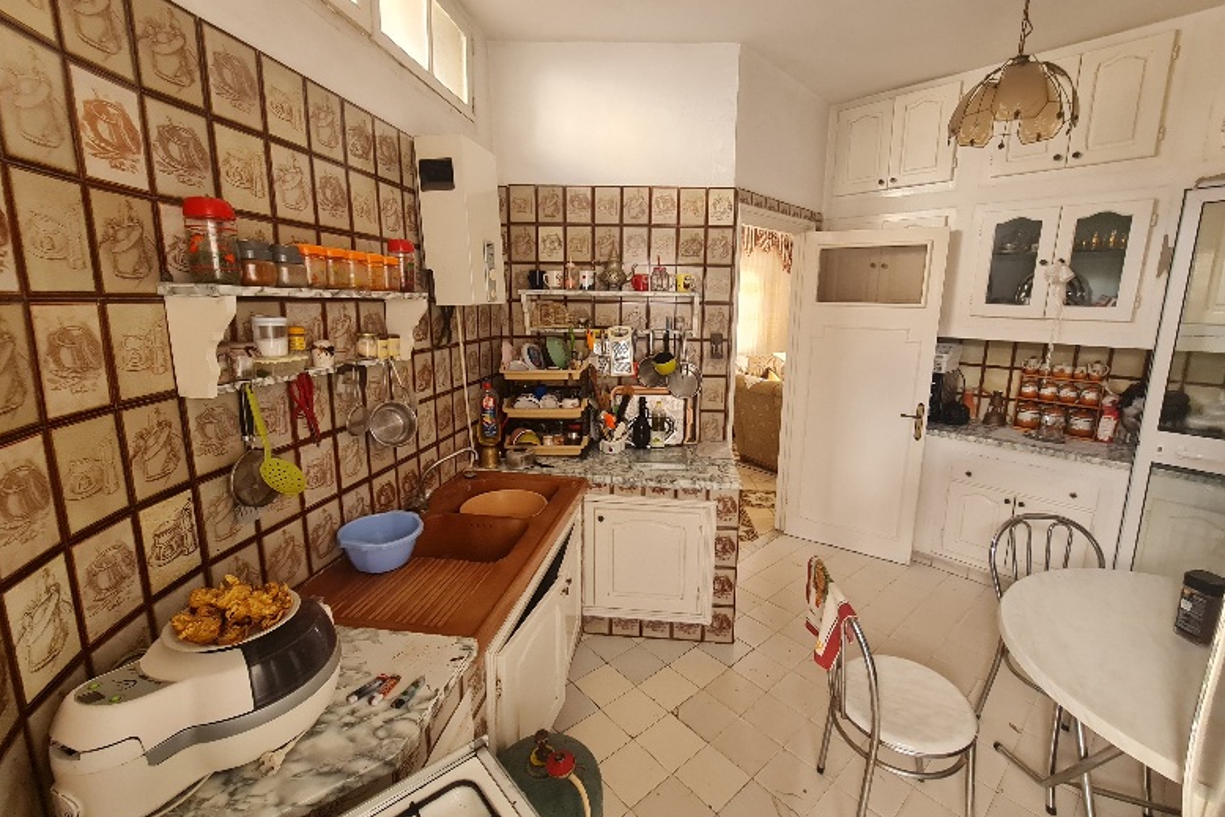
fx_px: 476
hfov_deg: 104.2
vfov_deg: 81.2
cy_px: 400
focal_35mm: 14
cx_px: 627
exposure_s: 1/50
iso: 250
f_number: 2.2
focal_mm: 2.2
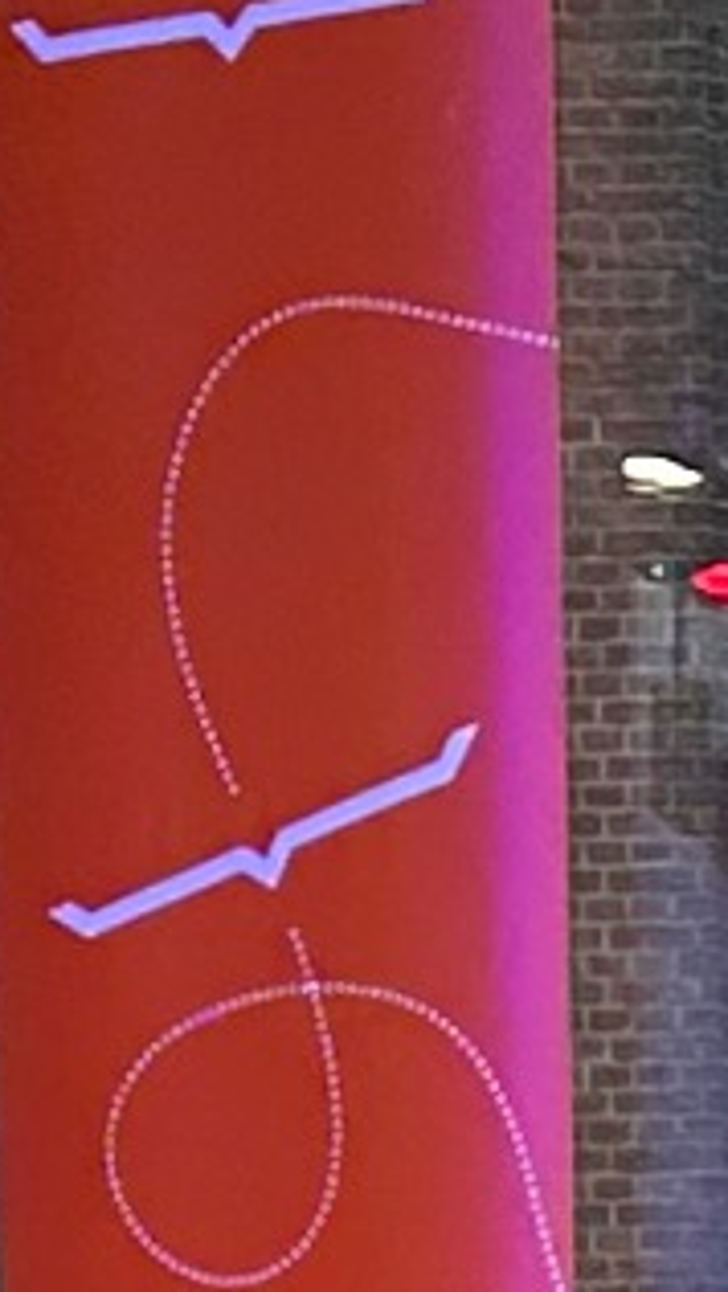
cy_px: 3312
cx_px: 450
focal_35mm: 248
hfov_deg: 4.9
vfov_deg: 7.9
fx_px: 8502
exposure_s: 1/83
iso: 125
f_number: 1.78
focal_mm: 6.86
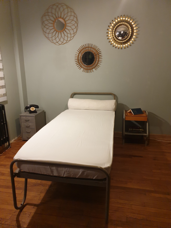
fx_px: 171
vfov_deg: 67.3
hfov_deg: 53.1
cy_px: 114
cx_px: 86
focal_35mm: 26
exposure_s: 1/50
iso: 320
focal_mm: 4.3
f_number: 1.5
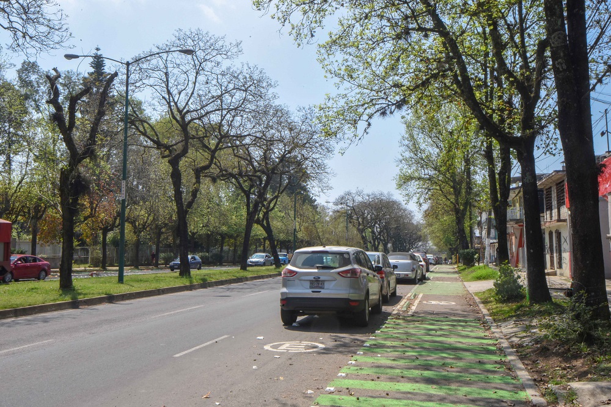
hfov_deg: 54.4
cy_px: 204
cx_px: 306
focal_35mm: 35
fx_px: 594
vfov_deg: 37.9
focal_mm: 35
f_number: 20
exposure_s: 1/80
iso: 800
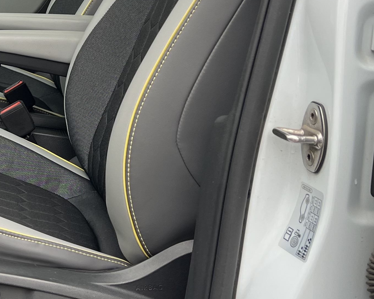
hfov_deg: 23.8
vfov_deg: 20.5
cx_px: -103
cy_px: -36
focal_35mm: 71
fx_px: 786
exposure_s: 1/121
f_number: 1.5
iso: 40
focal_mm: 5.7
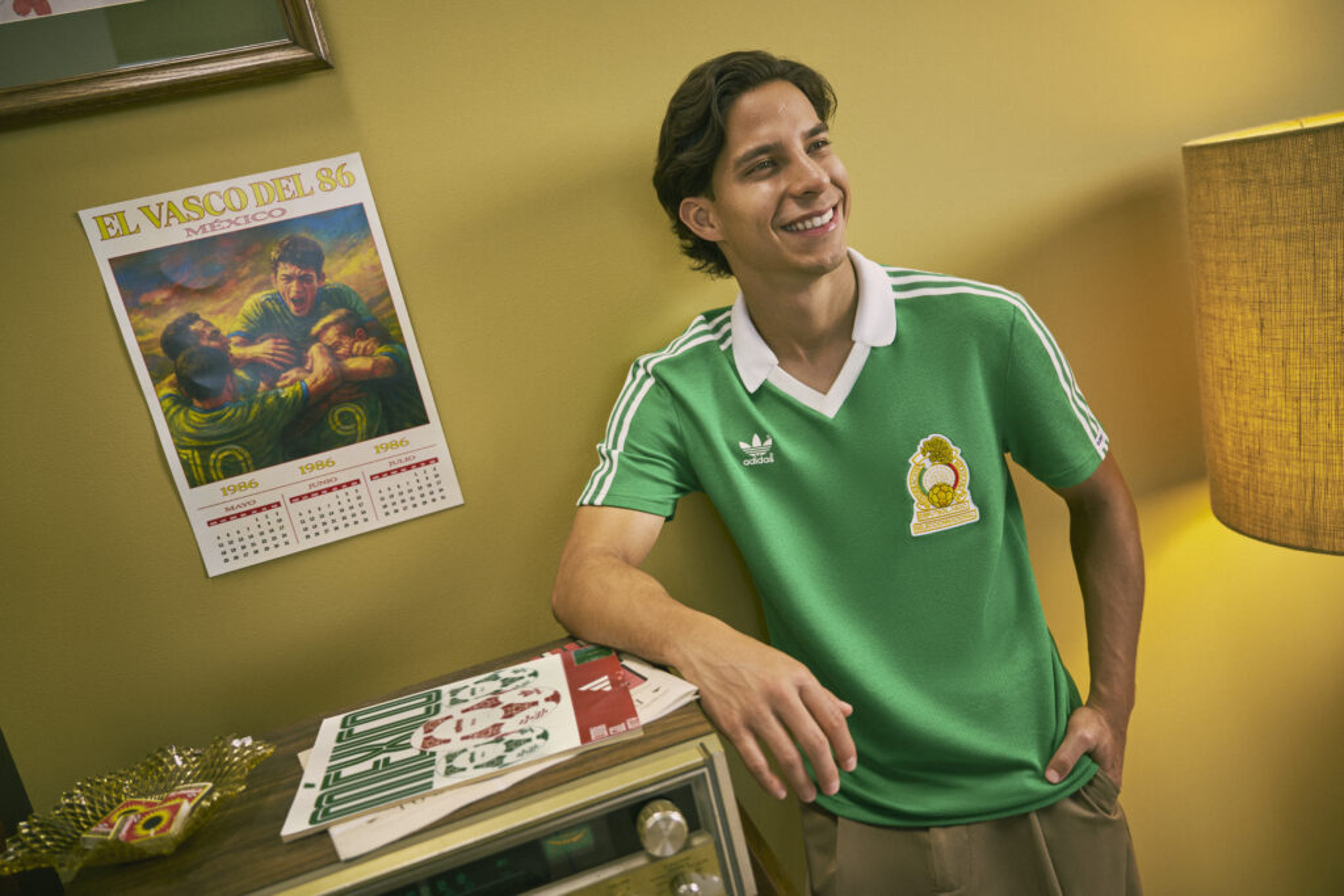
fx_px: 1008
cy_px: 448
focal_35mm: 27
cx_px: 672
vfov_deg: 47.9
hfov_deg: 67.4
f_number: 2.8
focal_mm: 27
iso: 320
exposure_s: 1/200
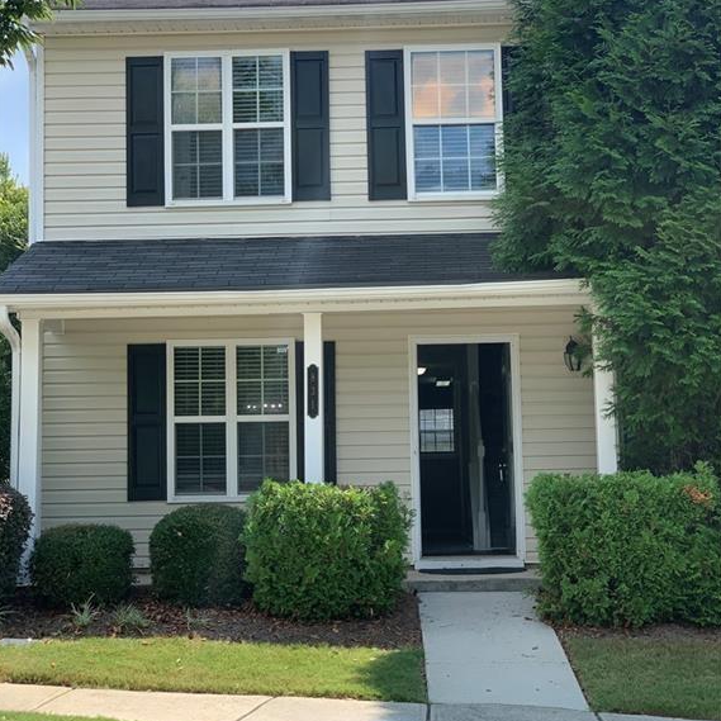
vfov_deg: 27.7
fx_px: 1461
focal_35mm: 62
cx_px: 360
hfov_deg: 27.7
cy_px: 314
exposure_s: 1/393
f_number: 2.4
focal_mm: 6
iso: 16
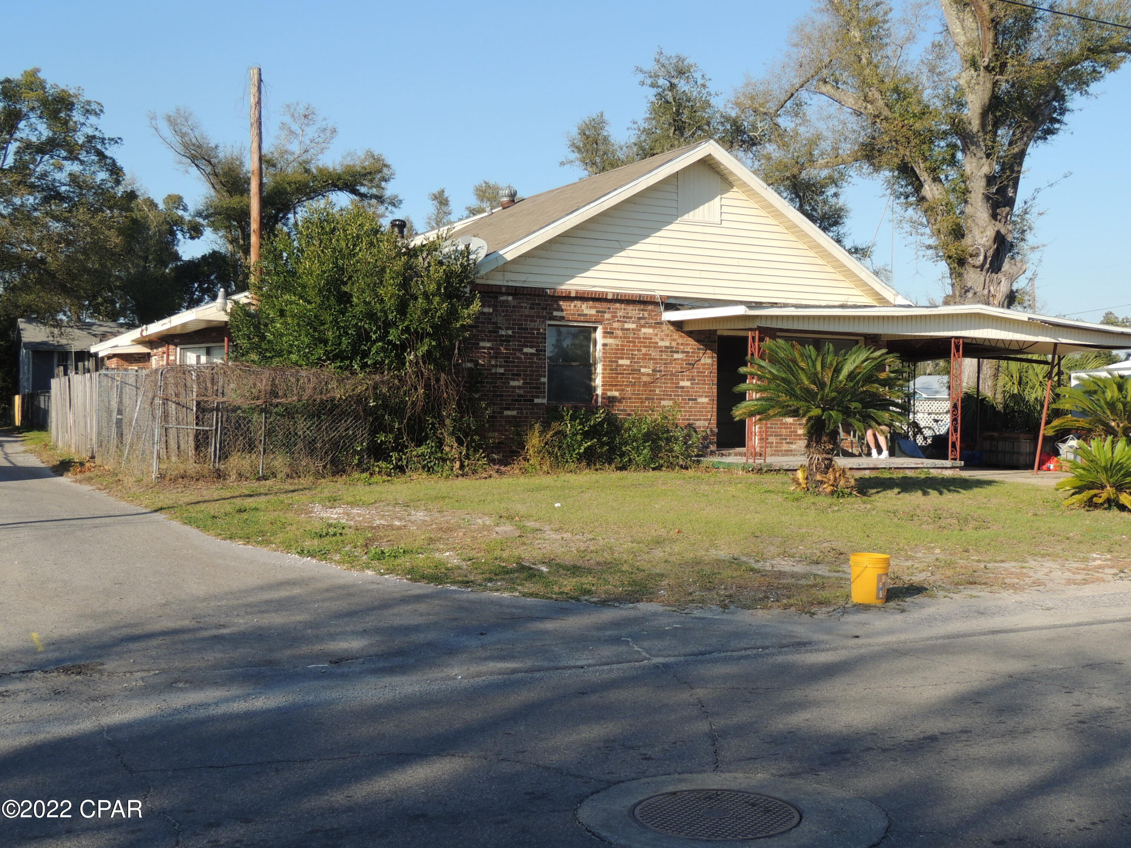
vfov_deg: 36.0
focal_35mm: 40
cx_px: 566
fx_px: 1307
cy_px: 424
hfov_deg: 46.8
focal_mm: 7.1
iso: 100
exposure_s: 1/800
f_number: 3.3
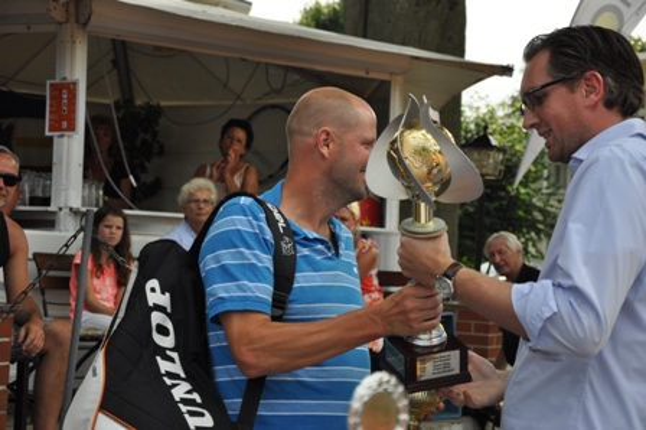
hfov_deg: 27.0
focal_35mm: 75
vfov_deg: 18.2
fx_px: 1345
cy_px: 215
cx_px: 323
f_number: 5
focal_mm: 50
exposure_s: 1/1250
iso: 400
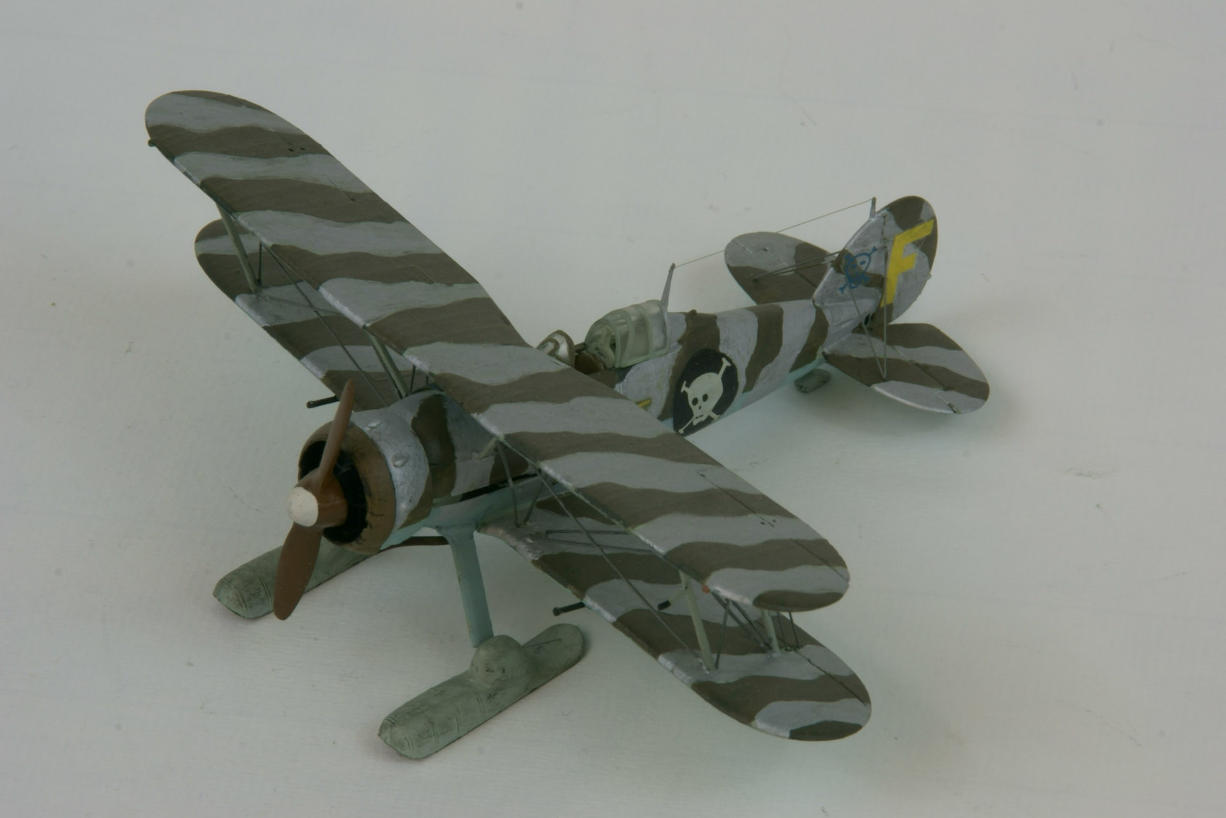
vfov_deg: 6.8
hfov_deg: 10.2
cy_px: 409
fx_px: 6896
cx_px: 613
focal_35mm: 202
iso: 80
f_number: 29
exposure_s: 1
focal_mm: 135
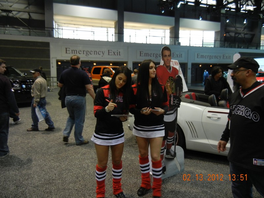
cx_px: 132
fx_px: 229
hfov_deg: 60.0
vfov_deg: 46.8
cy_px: 99
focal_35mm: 30
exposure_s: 1/51.1
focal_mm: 5.4
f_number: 3.5
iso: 400
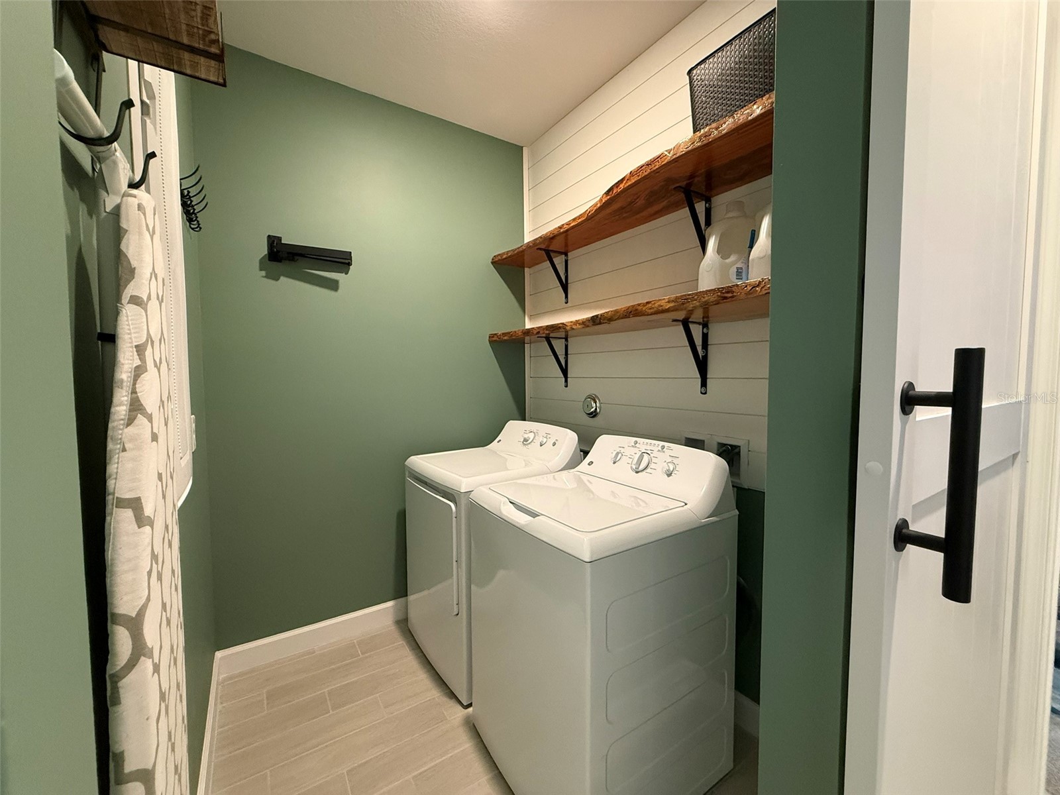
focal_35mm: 14
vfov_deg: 85.7
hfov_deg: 102.1
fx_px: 429
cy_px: 398
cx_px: 530
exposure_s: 1/60
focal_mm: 2.22
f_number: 2.2
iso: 500
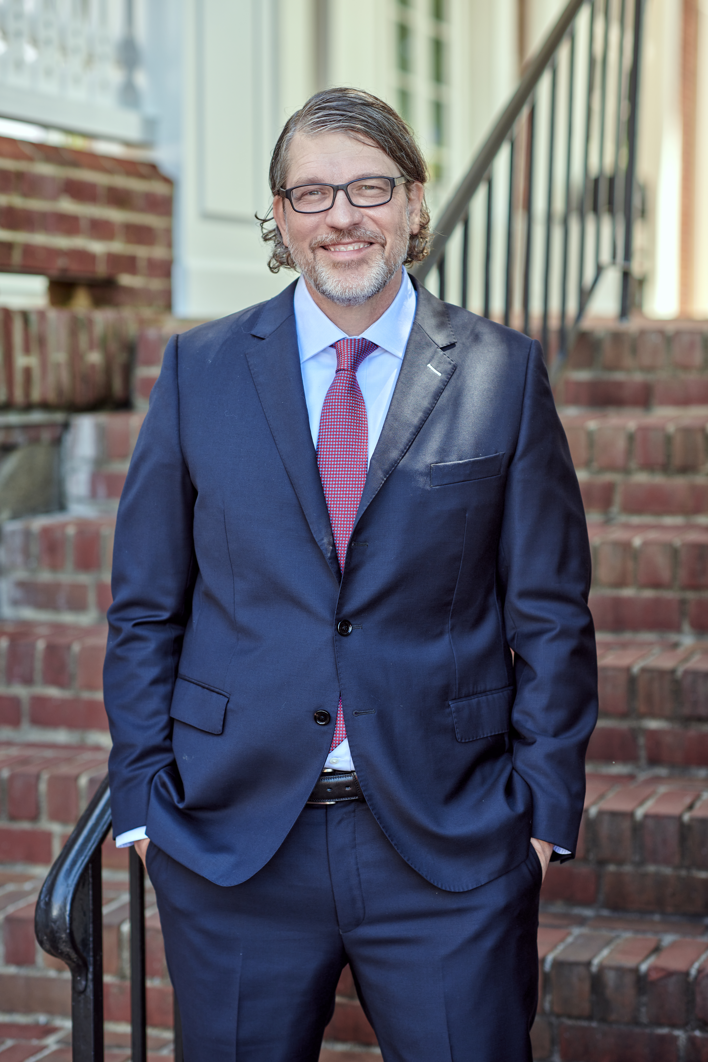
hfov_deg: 16.1
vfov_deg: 23.9
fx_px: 2507
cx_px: 354
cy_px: 531
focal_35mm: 85
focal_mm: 85
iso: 125
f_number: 2.8
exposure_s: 1/200
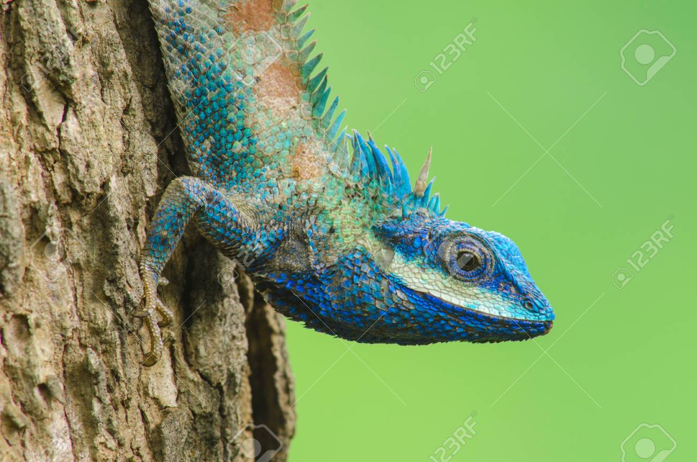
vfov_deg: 3.0
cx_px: 348
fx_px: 8694
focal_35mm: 450
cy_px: 231
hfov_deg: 4.6
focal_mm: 300
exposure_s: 1/8
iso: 100
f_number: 8
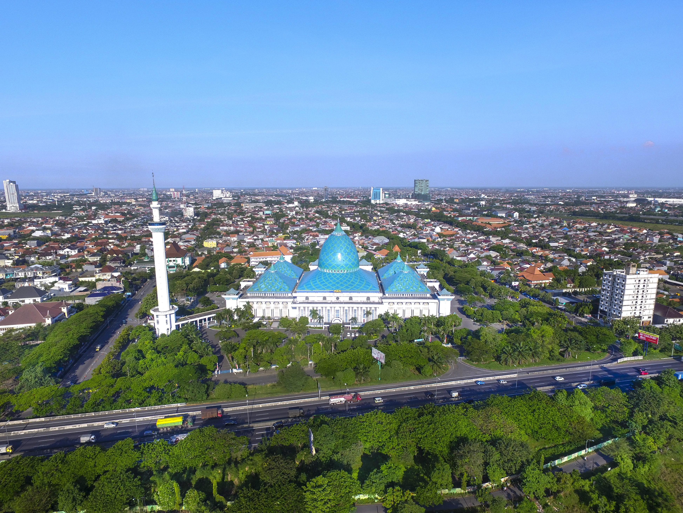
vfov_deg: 66.0
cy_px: 256
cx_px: 342
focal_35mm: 20
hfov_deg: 81.7
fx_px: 395
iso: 100
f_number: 2.8
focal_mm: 3.61
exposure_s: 1/530
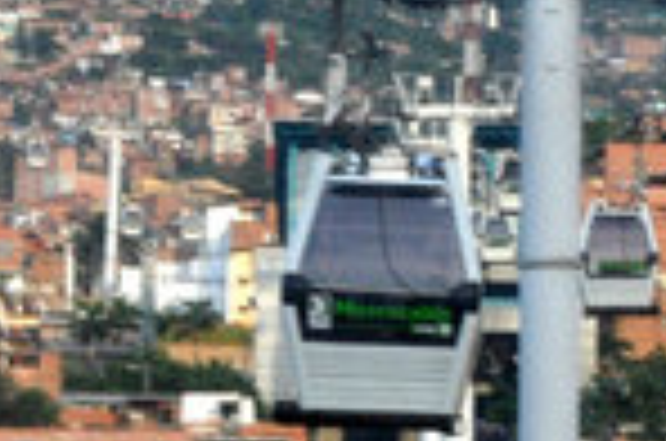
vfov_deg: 3.6
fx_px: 6941
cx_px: 842
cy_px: 398
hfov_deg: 5.5
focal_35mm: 376
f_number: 32
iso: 800
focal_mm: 58
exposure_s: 1/15
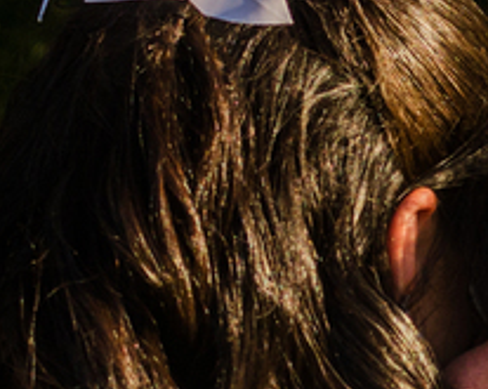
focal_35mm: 286
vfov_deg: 5.3
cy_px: 614
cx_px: 573
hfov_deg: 6.7
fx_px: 4121
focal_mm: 35
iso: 100
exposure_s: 1/2000
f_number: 4
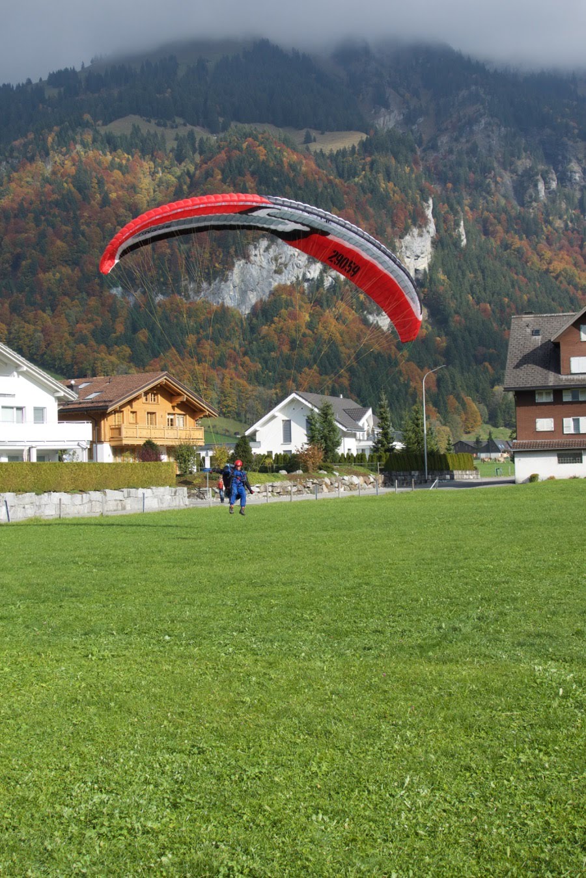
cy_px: 439
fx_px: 1294
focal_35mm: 53
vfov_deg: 37.5
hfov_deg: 25.5
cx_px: 293
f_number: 5
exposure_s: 1/500
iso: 125
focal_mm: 19.53
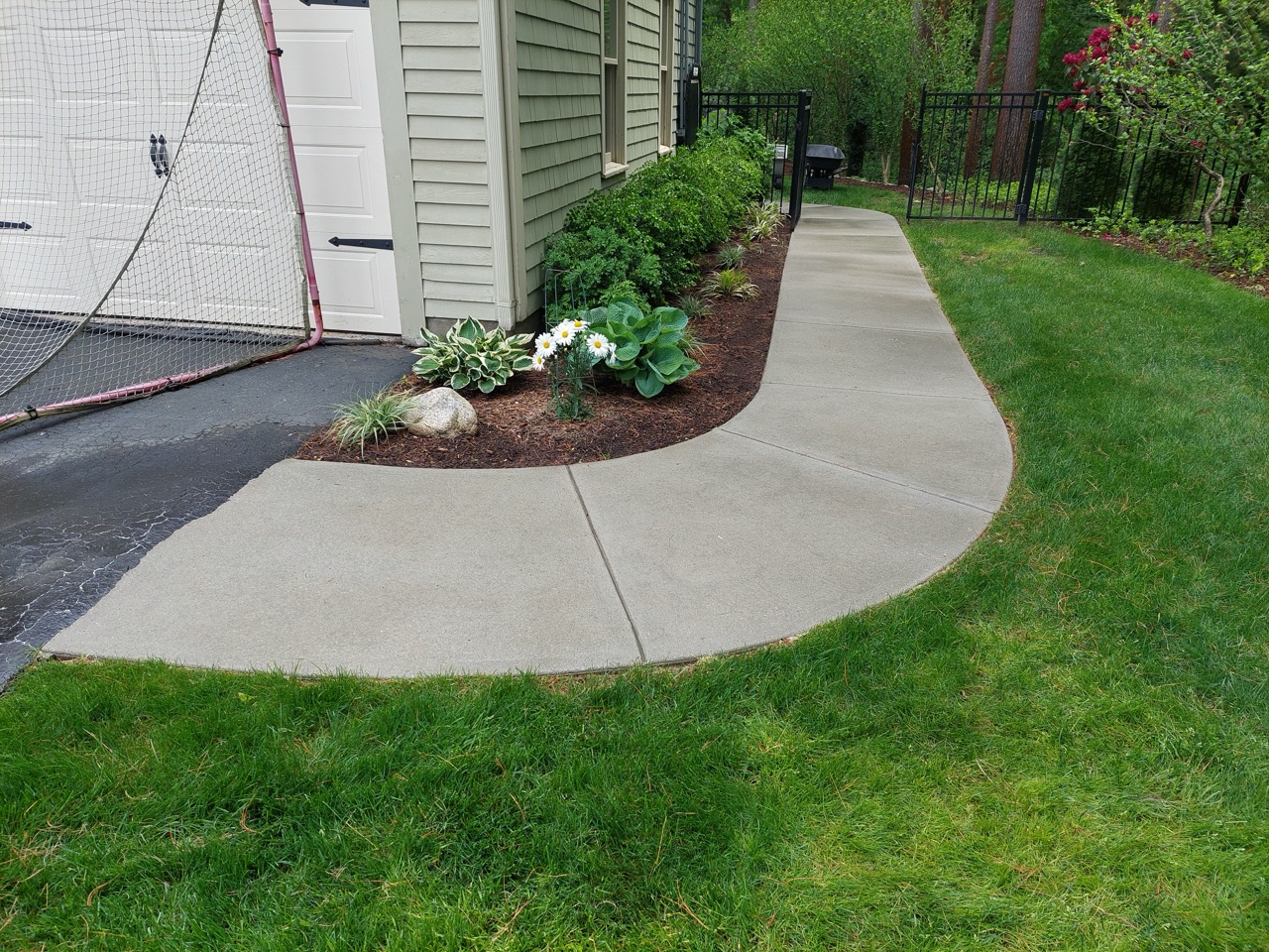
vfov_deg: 56.8
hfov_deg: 71.6
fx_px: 880
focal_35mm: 24
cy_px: 476
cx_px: 634
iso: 40
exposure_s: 1/300
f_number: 1.8
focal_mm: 5.23
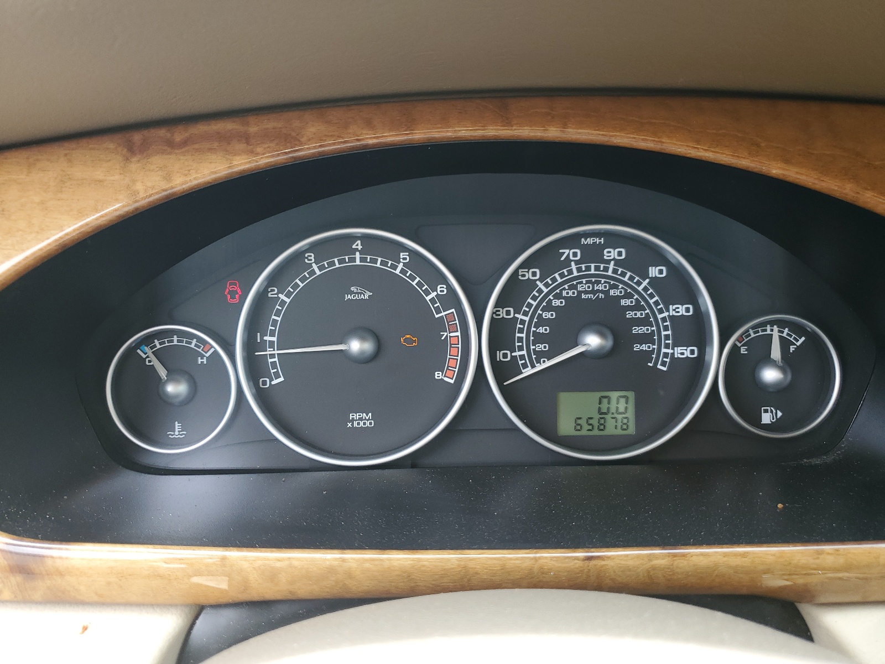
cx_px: 442
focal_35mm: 26
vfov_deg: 53.1
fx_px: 665
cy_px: 332
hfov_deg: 67.3
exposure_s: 1/161
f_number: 1.5
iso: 50
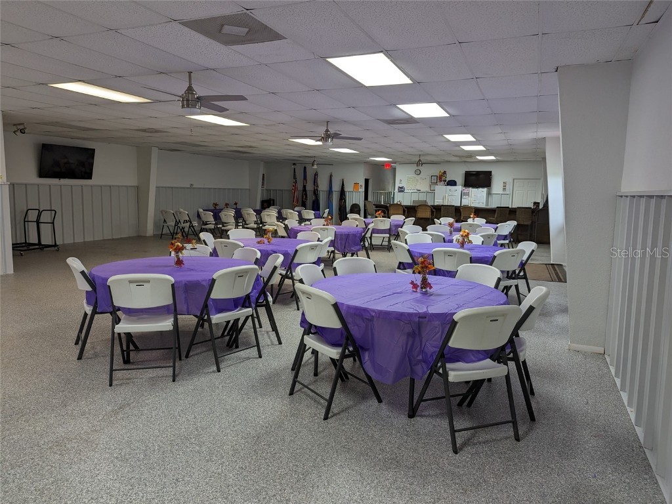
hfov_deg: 71.6
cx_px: 336
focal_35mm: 24
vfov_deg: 56.8
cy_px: 252
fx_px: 466
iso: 64
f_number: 1.85
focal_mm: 6.81
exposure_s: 1/30
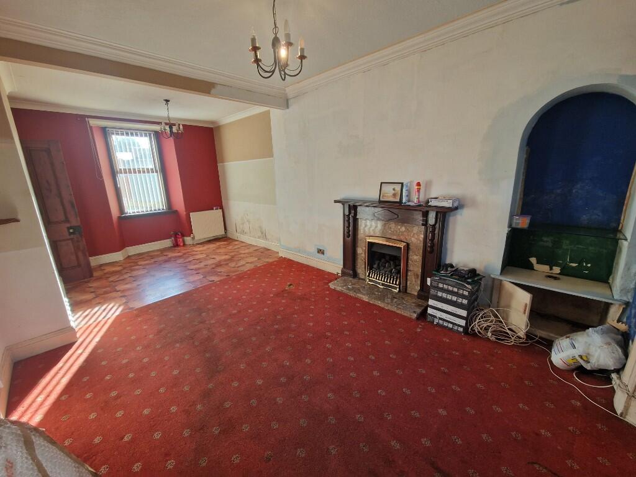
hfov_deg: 106.2
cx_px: 318
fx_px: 239
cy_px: 238
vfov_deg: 89.9
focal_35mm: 13
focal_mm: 2.2
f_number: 2.2
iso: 64
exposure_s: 1/50
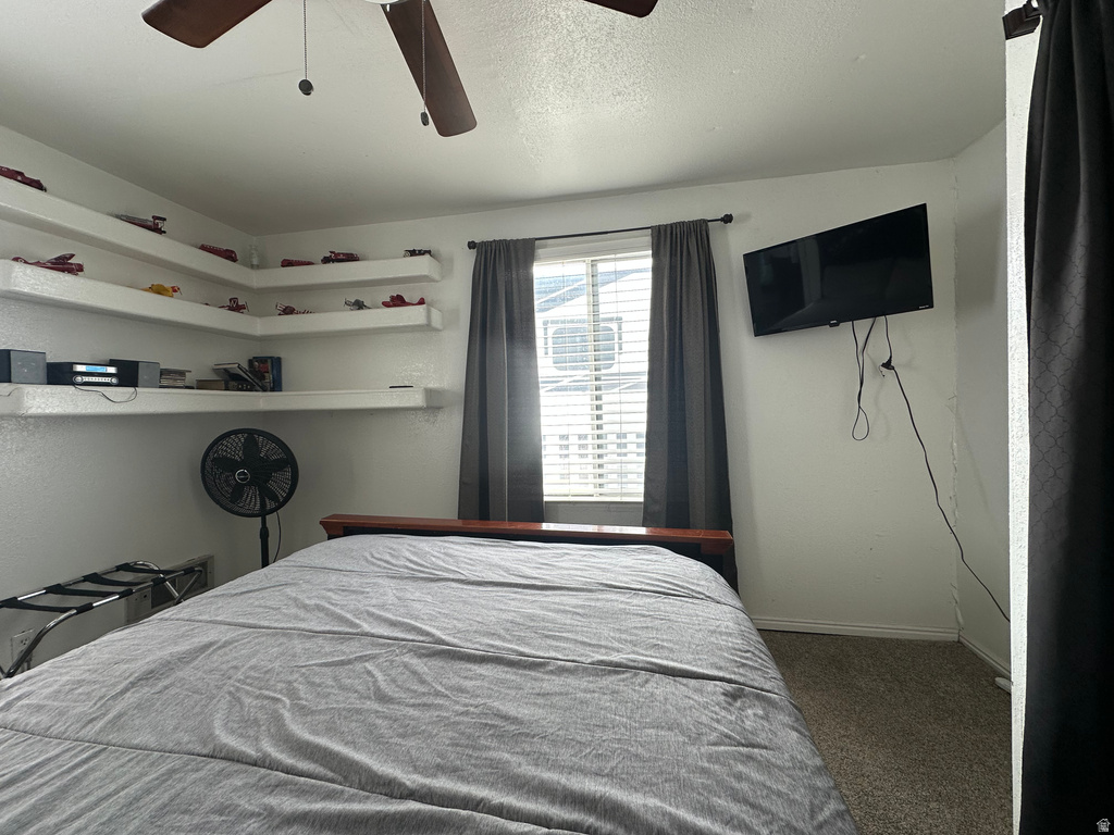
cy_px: 418
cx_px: 557
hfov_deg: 102.1
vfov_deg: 85.7
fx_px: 451
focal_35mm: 14
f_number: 2.2
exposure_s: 1/99
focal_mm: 2.22
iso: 50
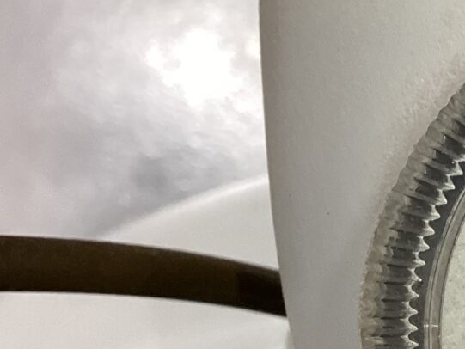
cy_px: 315
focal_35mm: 110
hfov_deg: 16.7
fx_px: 1478
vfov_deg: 13.3
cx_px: 633
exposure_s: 1/60
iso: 160
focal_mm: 3.3
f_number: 2.4
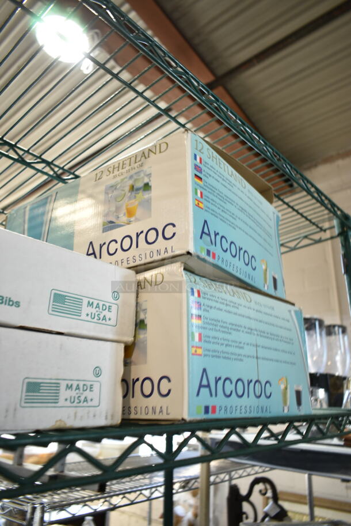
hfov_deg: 48.0
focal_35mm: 27
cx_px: 176
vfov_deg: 67.3
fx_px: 394
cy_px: 263
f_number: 3.5
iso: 160
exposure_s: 1/30
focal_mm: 18
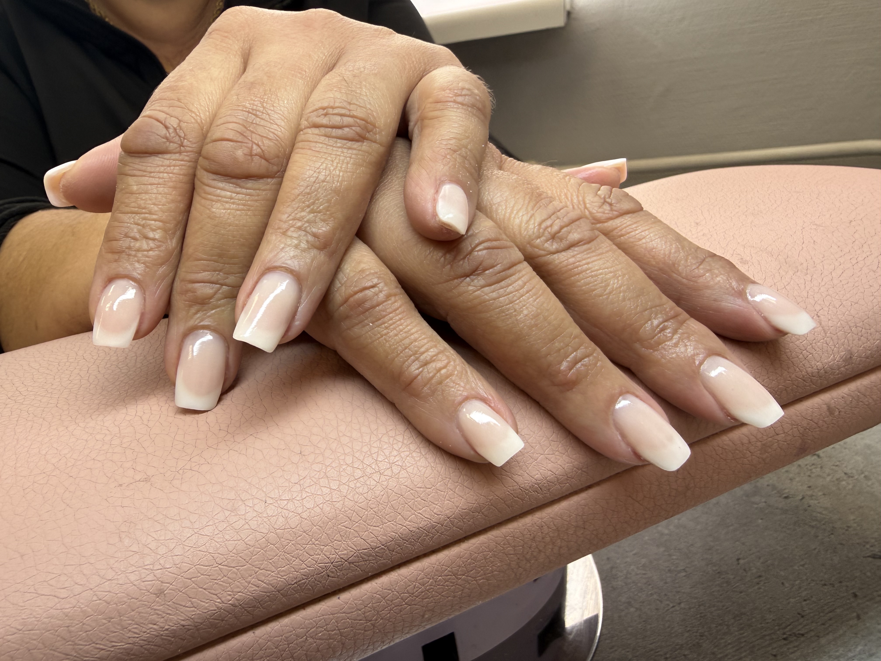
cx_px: 440
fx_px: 611
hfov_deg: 71.6
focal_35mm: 24
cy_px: 330
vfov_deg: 56.8
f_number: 2.2
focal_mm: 2.22
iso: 50
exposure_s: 1/101
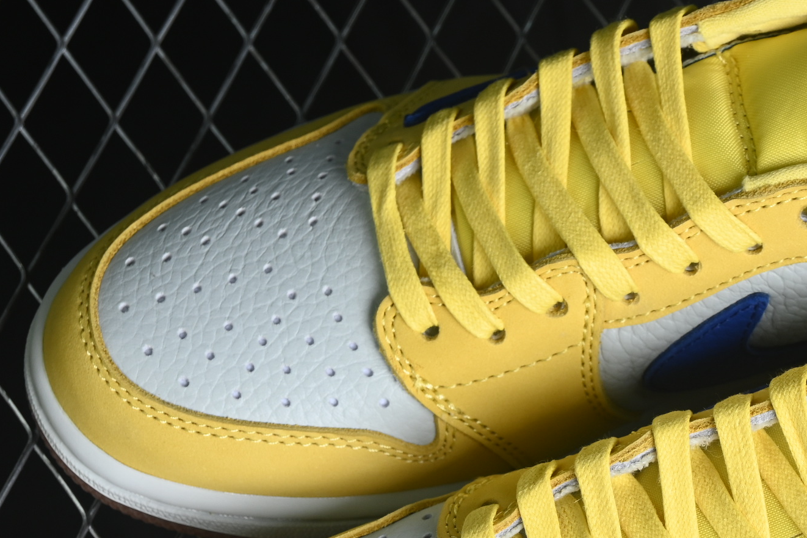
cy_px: 476
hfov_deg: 12.9
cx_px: 720
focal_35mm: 158
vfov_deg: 8.7
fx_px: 3541
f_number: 7.1
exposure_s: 1/60
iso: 160
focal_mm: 50
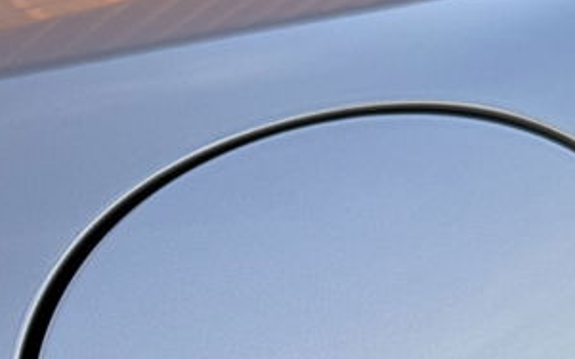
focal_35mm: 65
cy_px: 496
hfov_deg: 31.5
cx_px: 315
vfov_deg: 18.3
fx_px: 1018
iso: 64
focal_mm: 6.86
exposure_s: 1/192
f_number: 1.78
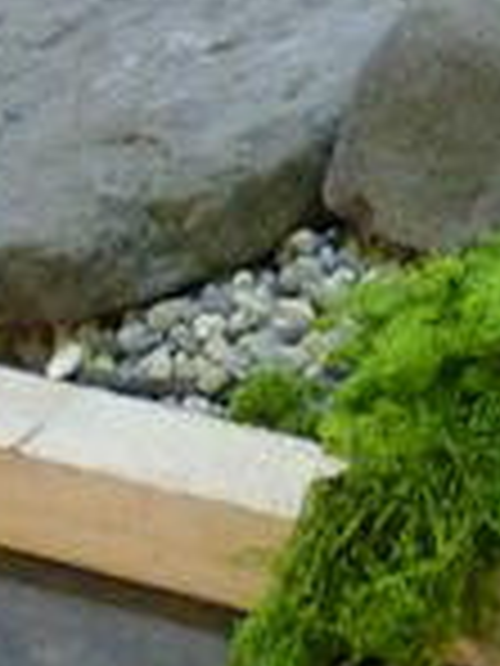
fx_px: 2754
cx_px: 874
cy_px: -256
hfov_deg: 9.9
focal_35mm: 143
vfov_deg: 13.2
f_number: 2.8
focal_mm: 5.5
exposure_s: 1/15
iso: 400
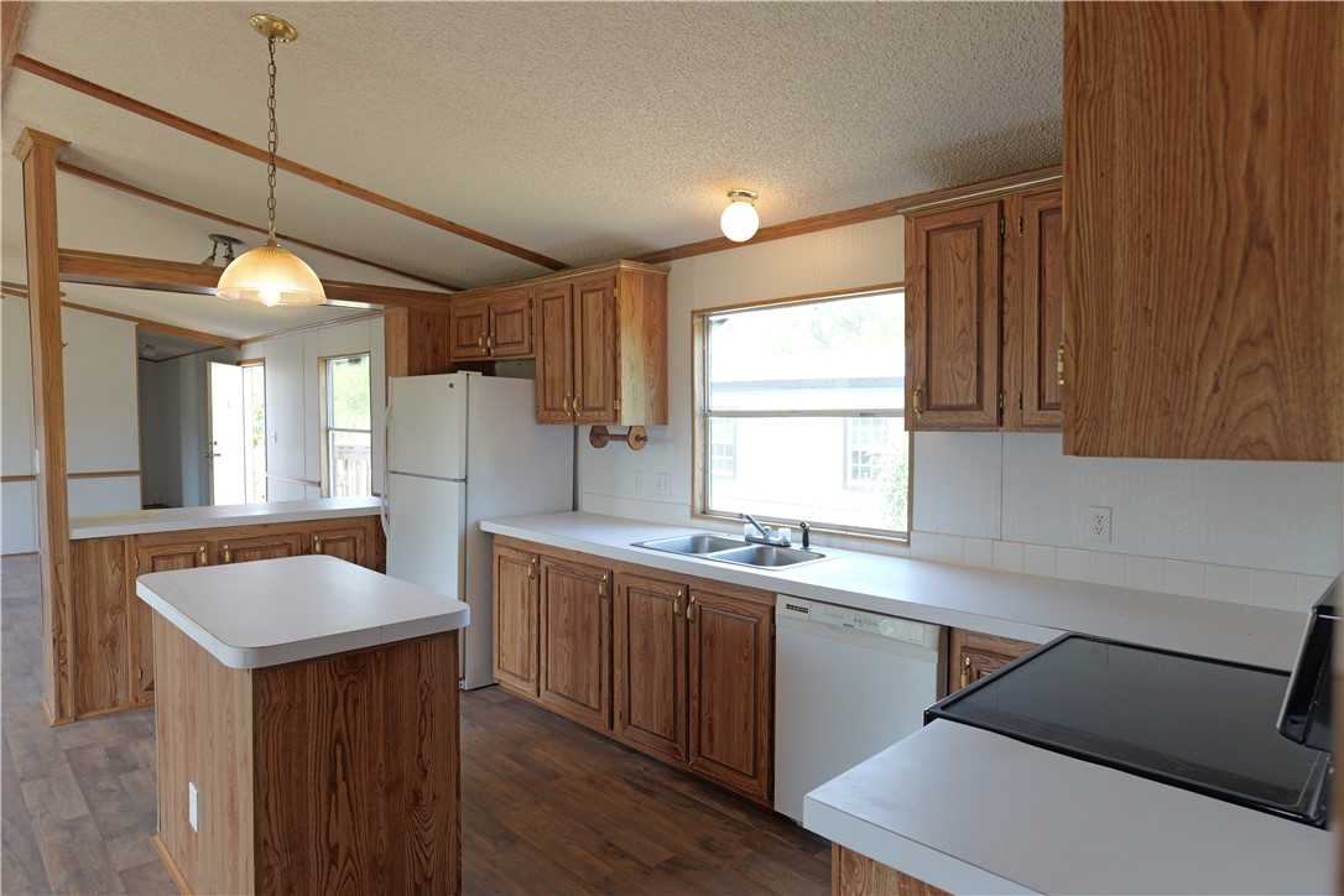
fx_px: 747
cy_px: 448
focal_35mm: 20
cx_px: 672
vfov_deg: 61.9
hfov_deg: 84.0
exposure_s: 1/125
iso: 640
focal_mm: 20
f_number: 5
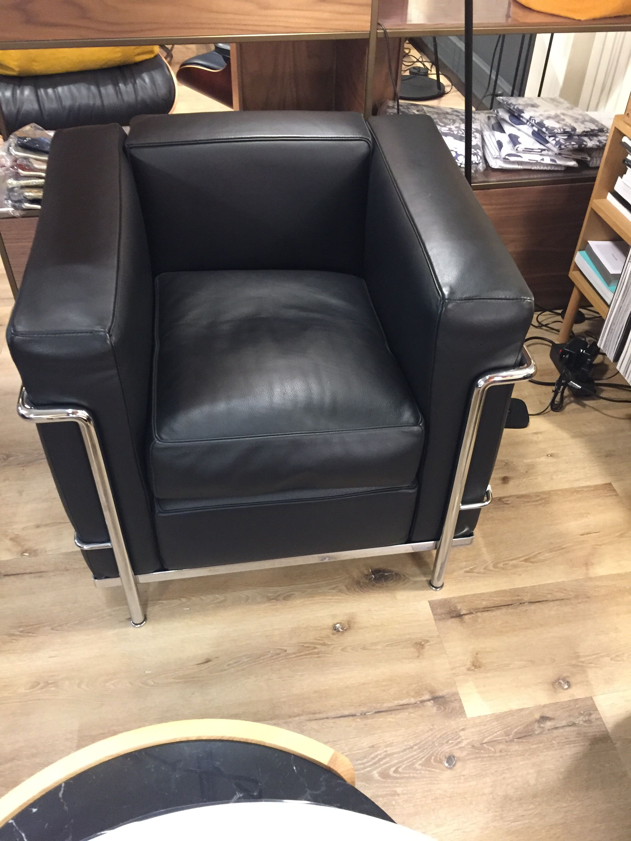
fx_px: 705
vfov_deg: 61.7
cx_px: 316
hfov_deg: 48.2
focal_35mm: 29
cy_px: 420
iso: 320
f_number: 2.2
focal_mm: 4.15
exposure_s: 1/17
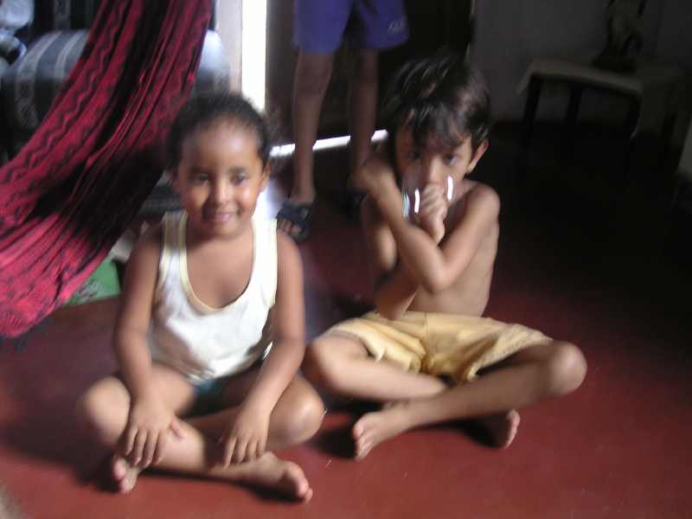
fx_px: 760
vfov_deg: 37.7
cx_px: 346
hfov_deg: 49.0
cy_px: 260
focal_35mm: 38
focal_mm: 6
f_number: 2.8
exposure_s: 1/20
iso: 100
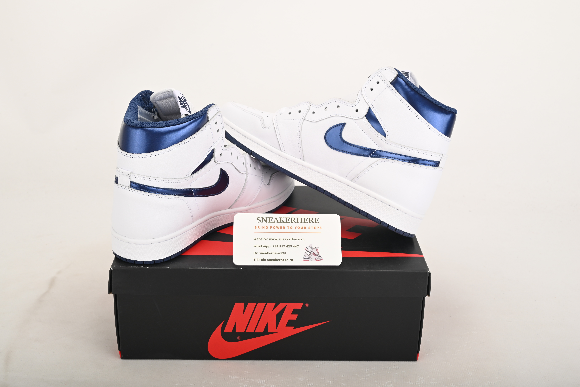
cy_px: 194
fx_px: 741
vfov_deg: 29.3
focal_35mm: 46
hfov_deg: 42.7
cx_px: 290
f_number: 11
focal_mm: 46
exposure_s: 1/200
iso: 100
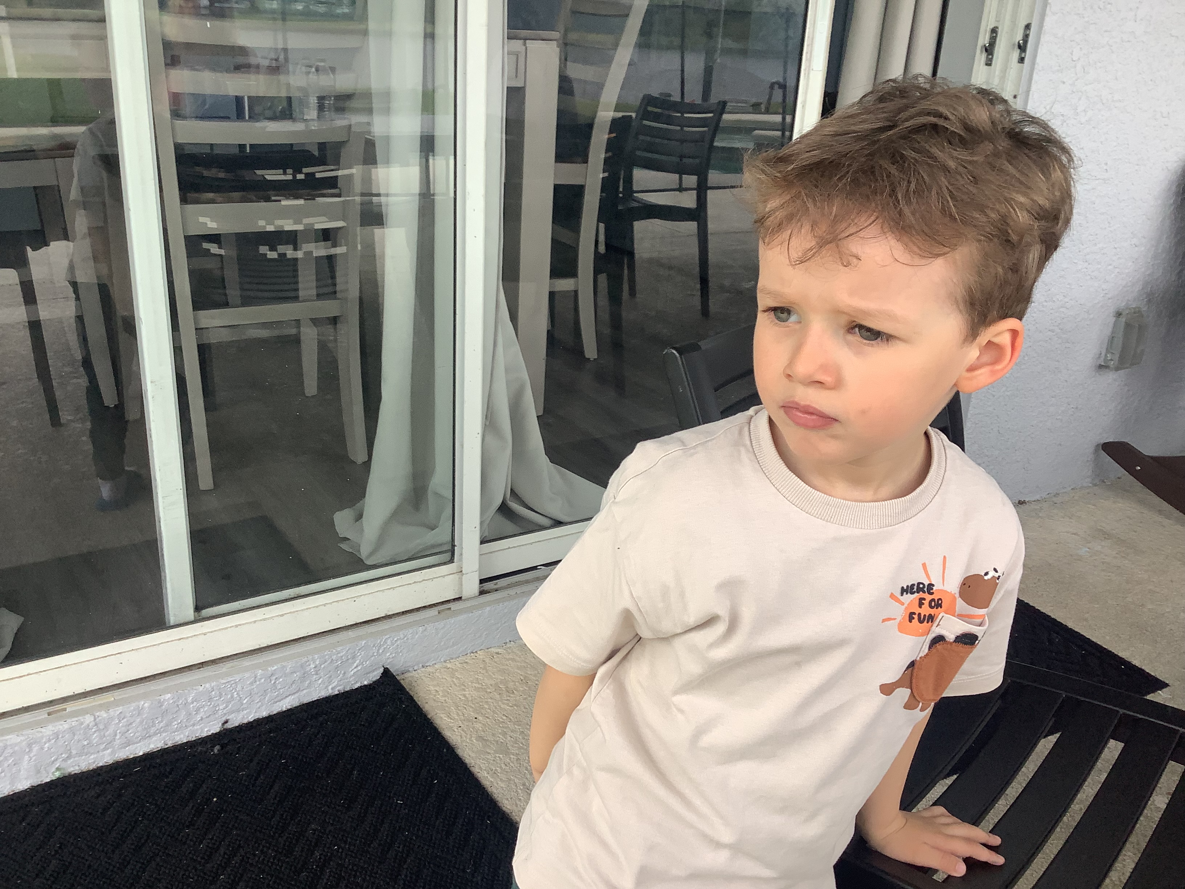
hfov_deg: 58.4
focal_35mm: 31
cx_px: 592
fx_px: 1061
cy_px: 444
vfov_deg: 45.4
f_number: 2.4
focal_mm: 3.3
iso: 40
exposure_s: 1/120
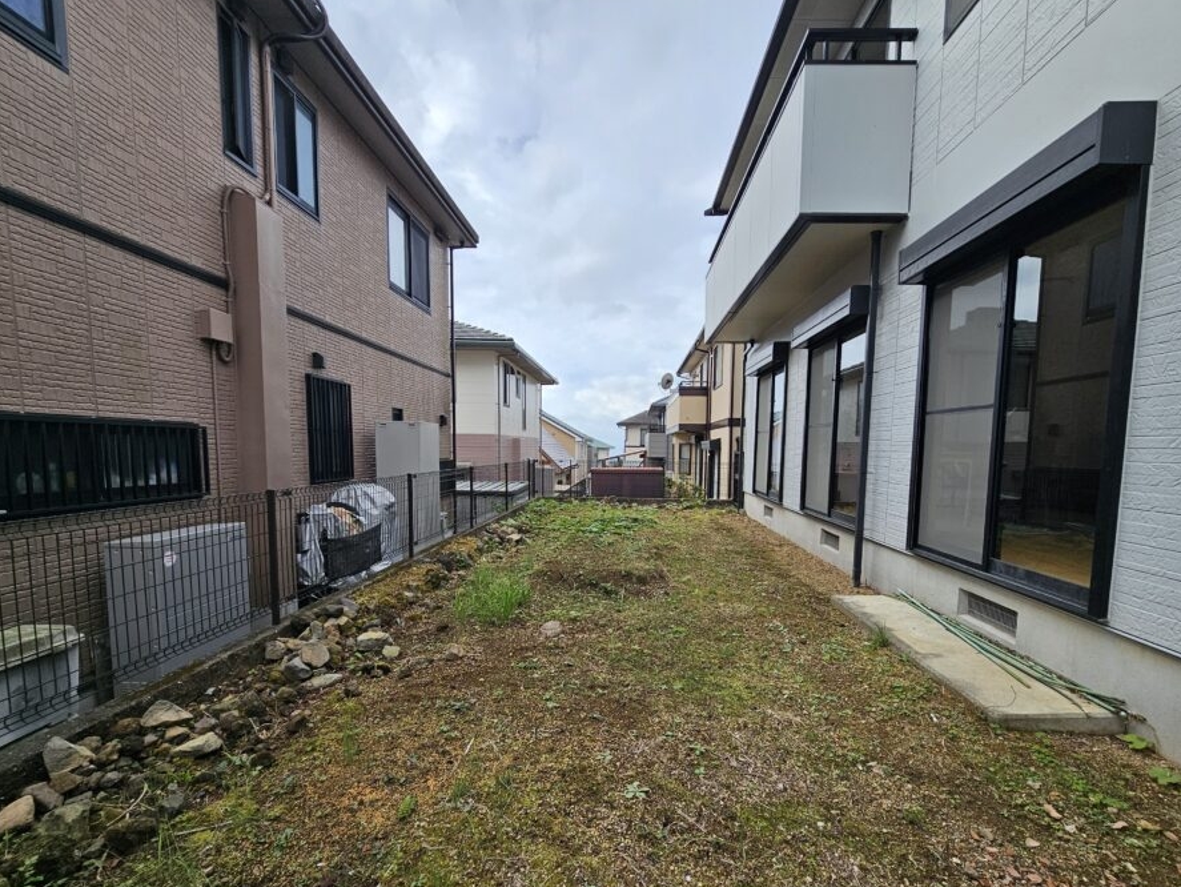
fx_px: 512
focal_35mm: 15
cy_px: 498
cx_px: 631
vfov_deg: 81.4
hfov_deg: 98.0
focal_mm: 2.2
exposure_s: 1/1225
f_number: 2.2
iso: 50
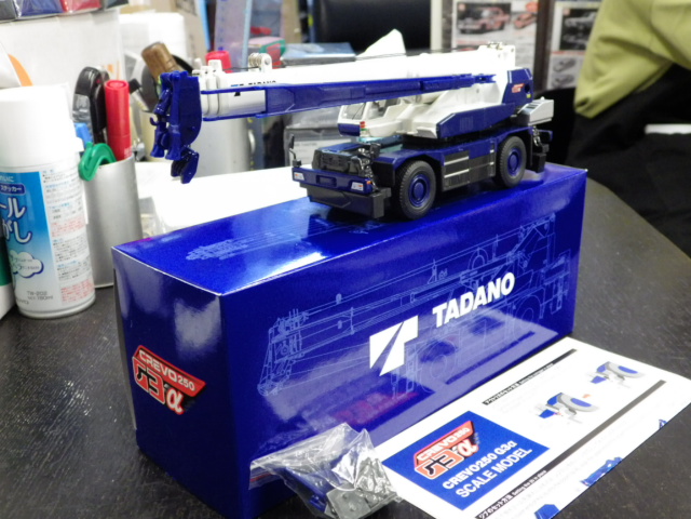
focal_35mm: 41
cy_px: 260
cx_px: 346
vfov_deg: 35.1
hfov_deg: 45.8
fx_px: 818
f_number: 3.6
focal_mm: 7.4
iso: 800
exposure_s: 1/40
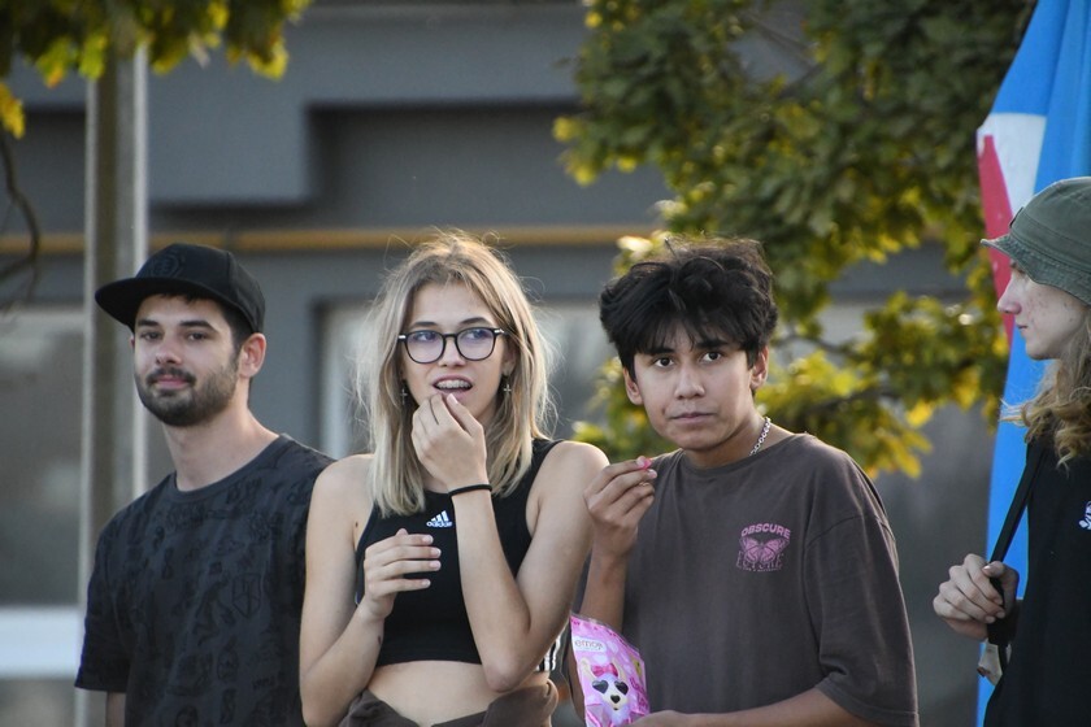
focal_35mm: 555
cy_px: 364
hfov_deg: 3.7
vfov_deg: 2.5
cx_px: 546
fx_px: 16818
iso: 6400
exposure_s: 1/2500
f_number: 6.3
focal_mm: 370
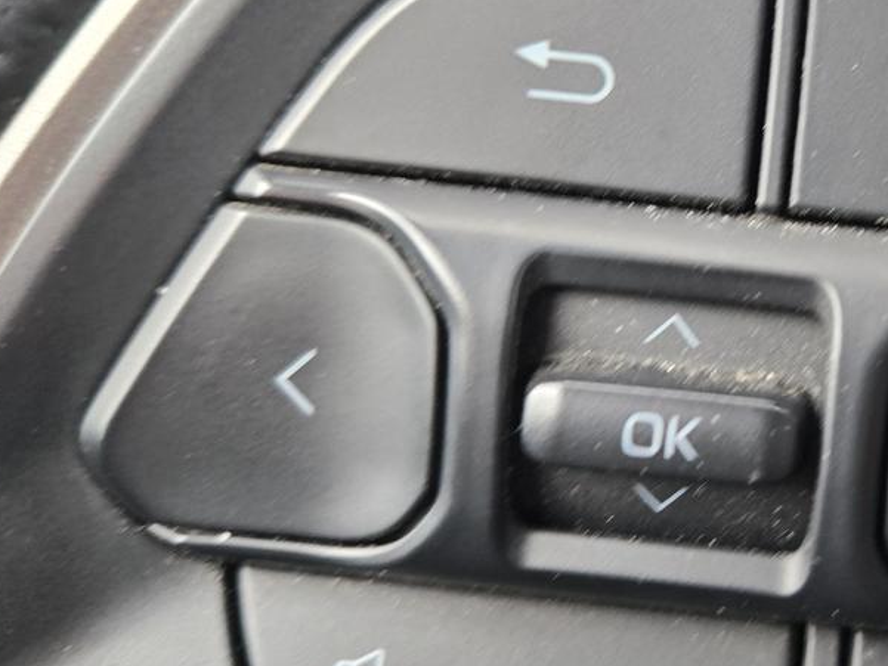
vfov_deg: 29.6
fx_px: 1257
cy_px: 254
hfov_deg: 35.4
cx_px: 876
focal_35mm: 49
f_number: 1.8
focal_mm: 5.4
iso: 100
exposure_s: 1/120
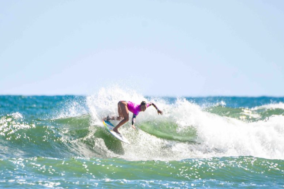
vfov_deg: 1.4
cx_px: 120
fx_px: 7808
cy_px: 121
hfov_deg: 2.1
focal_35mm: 990
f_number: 6.3
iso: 100
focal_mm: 500
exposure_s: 1/400
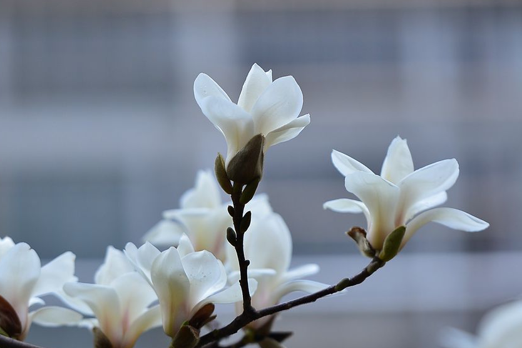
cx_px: 203
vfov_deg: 4.6
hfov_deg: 6.9
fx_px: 4338
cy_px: 223
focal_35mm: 299
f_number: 2.8
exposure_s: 1/640
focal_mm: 185
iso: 320
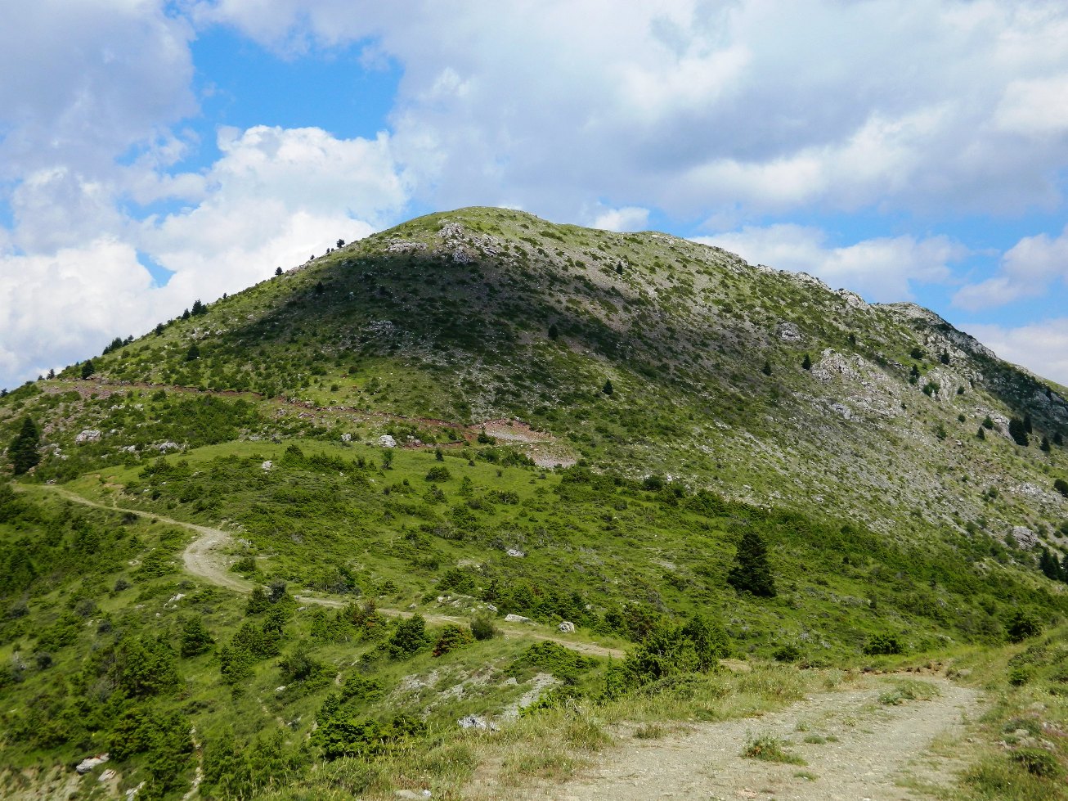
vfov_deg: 35.1
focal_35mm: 41
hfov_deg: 45.8
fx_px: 1265
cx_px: 534
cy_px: 400
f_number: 9.8
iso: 80
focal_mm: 7.3
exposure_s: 1/160
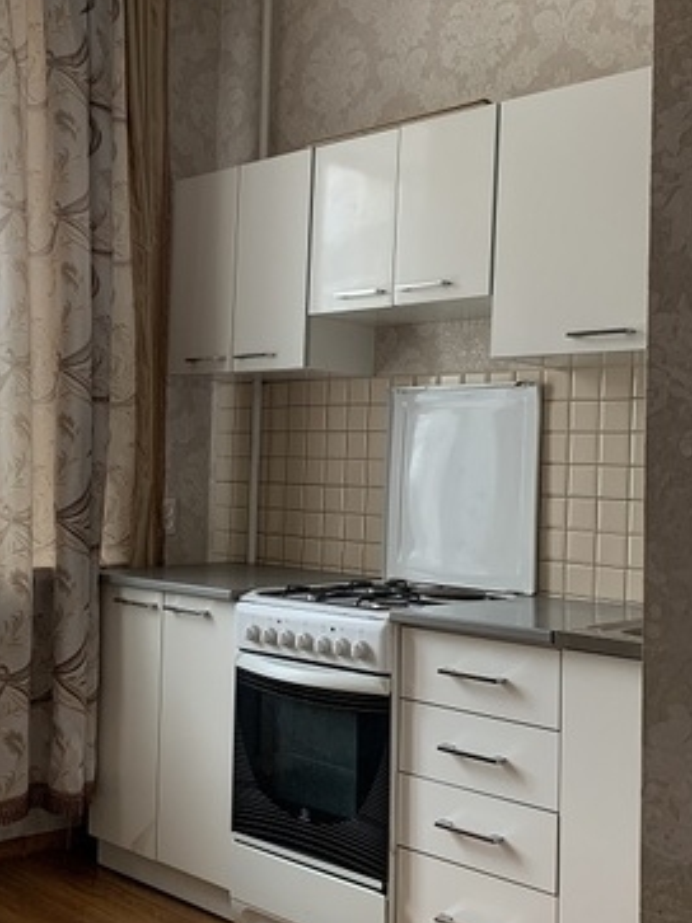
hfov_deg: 33.3
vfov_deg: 43.9
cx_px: 234
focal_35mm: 43
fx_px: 1147
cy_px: 448
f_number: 1.8
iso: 100
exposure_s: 1/61
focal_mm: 4.25
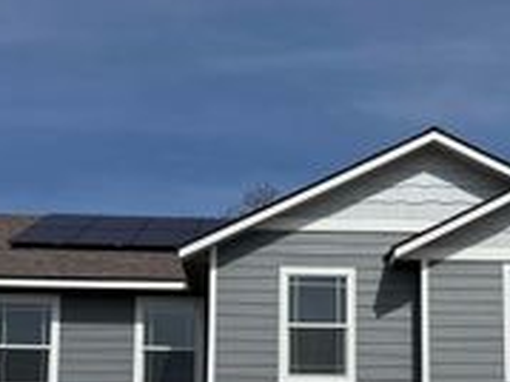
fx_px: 986
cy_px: 398
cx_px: 313
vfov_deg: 21.0
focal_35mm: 67
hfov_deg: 28.9
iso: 80
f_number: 1.78
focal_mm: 6.76
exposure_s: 1/11905
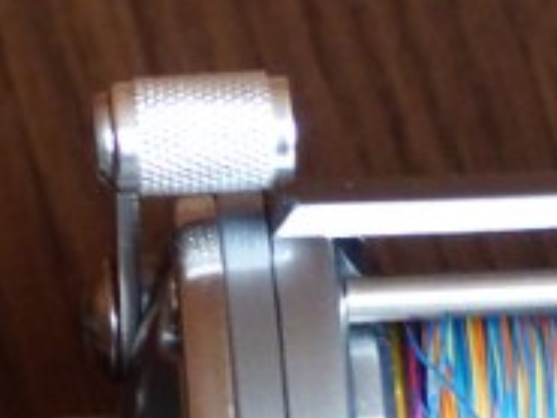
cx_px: 265
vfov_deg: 2.3
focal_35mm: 656
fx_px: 10562
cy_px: 382
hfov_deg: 3.0
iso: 400
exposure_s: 1/30
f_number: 2.8
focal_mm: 27.4
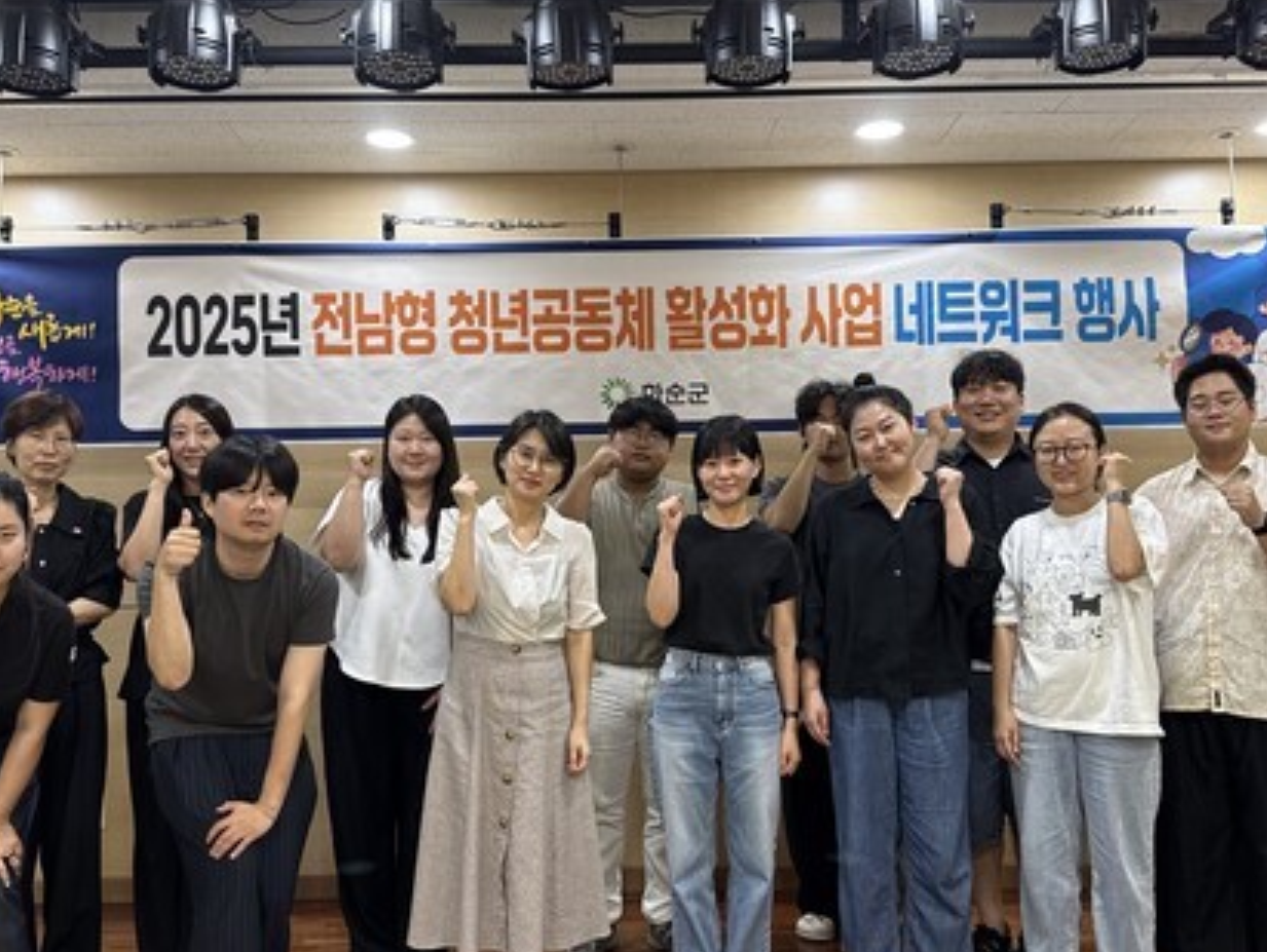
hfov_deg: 52.6
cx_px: 626
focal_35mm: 35
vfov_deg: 40.8
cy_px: 487
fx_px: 1282
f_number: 1.78
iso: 100
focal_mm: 6.76
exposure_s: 1/60
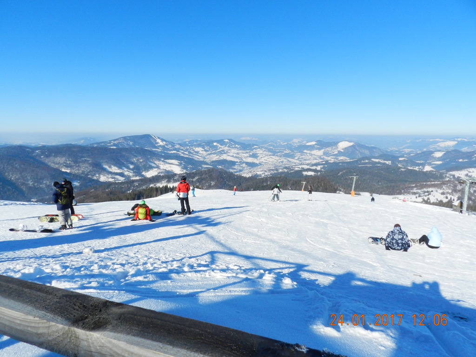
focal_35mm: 23
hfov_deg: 73.9
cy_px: 178
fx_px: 316
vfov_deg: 58.9
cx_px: 238
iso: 160
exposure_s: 1/1000
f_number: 5
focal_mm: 4
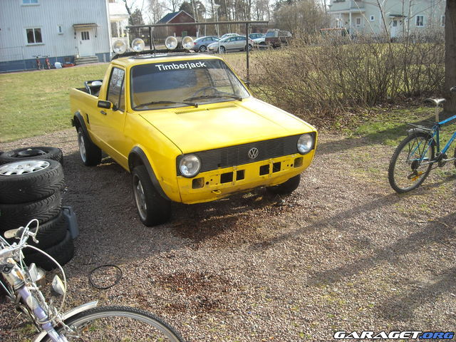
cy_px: 171
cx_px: 228
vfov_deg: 40.7
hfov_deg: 52.6
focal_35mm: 35
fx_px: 461
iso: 64
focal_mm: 5.7
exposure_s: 1/228
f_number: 2.8
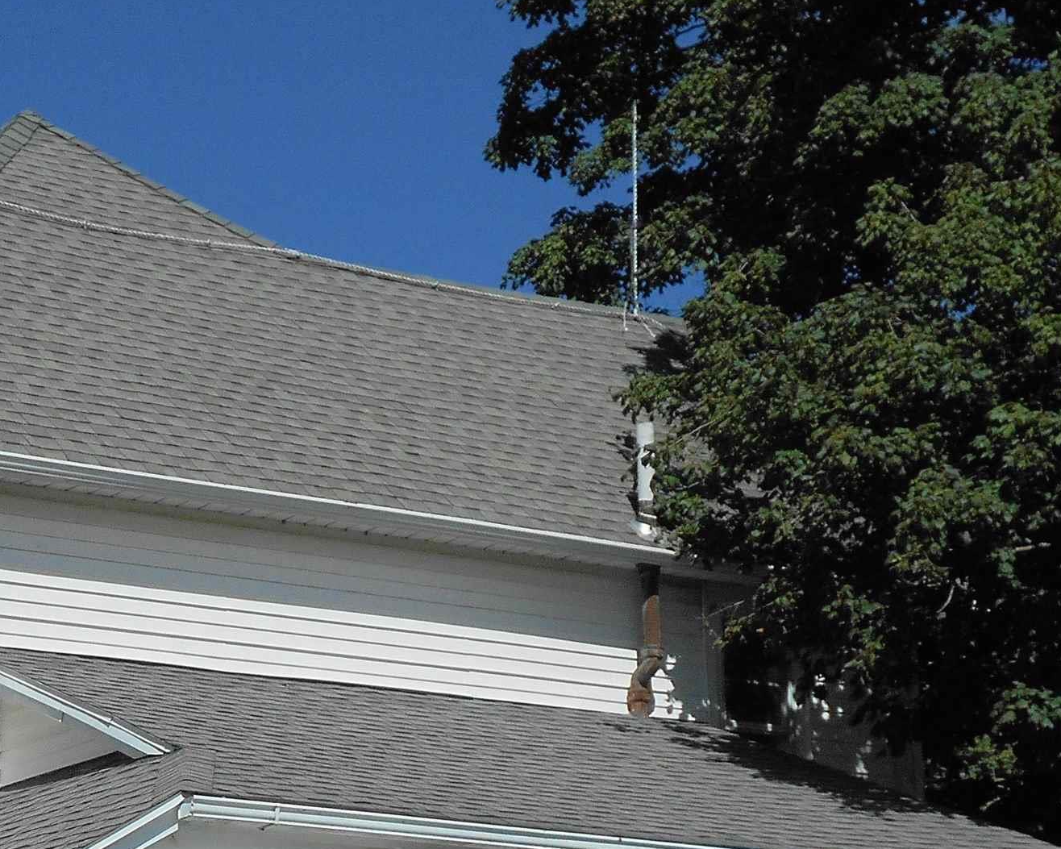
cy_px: 872
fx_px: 3078
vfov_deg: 15.4
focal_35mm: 98
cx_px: -2
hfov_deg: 19.0
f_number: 4.2
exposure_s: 1/2000
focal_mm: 7.7
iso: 80
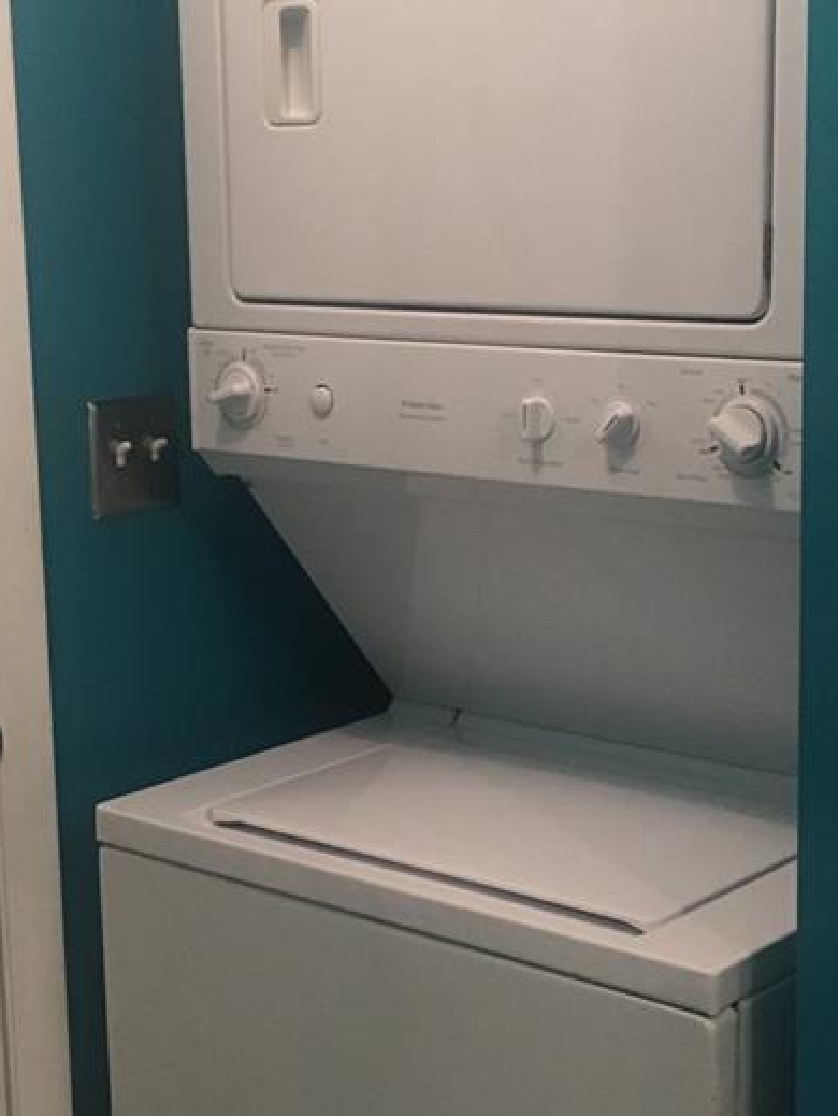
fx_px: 2160
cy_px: 619
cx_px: 372
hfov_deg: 21.9
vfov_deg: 28.9
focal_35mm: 67
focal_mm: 4.15
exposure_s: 1/30
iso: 125
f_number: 2.2
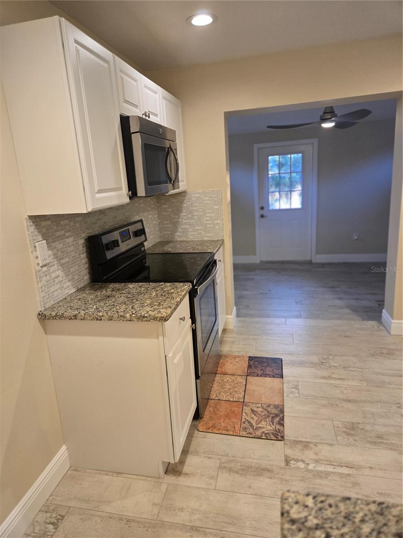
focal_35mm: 23
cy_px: 269
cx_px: 202
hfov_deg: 58.9
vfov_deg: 73.9
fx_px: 357
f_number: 1.8
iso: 250
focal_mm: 5.4
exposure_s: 1/120
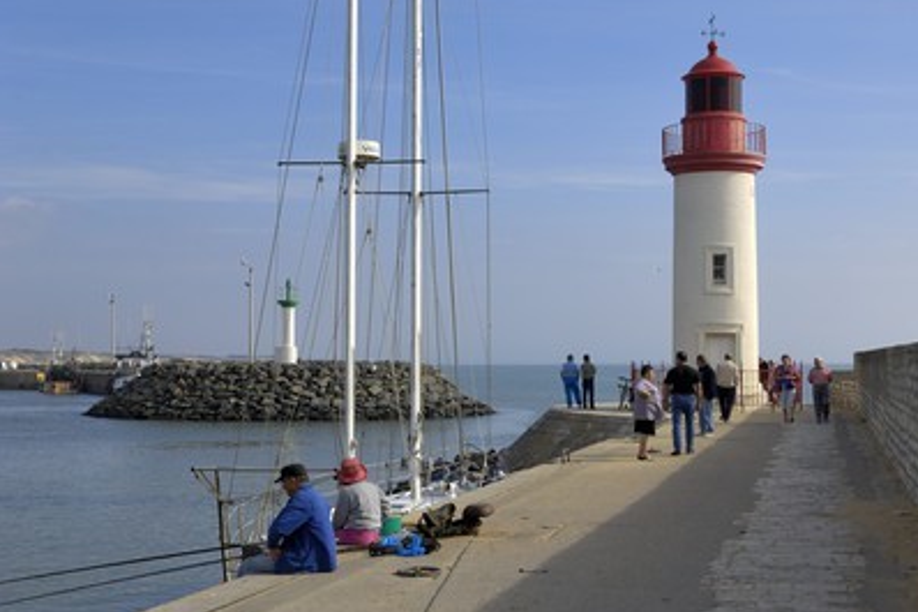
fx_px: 1415
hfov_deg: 35.9
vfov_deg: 24.4
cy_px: 312
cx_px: 483
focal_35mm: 56
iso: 100
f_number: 10
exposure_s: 1/160
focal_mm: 35
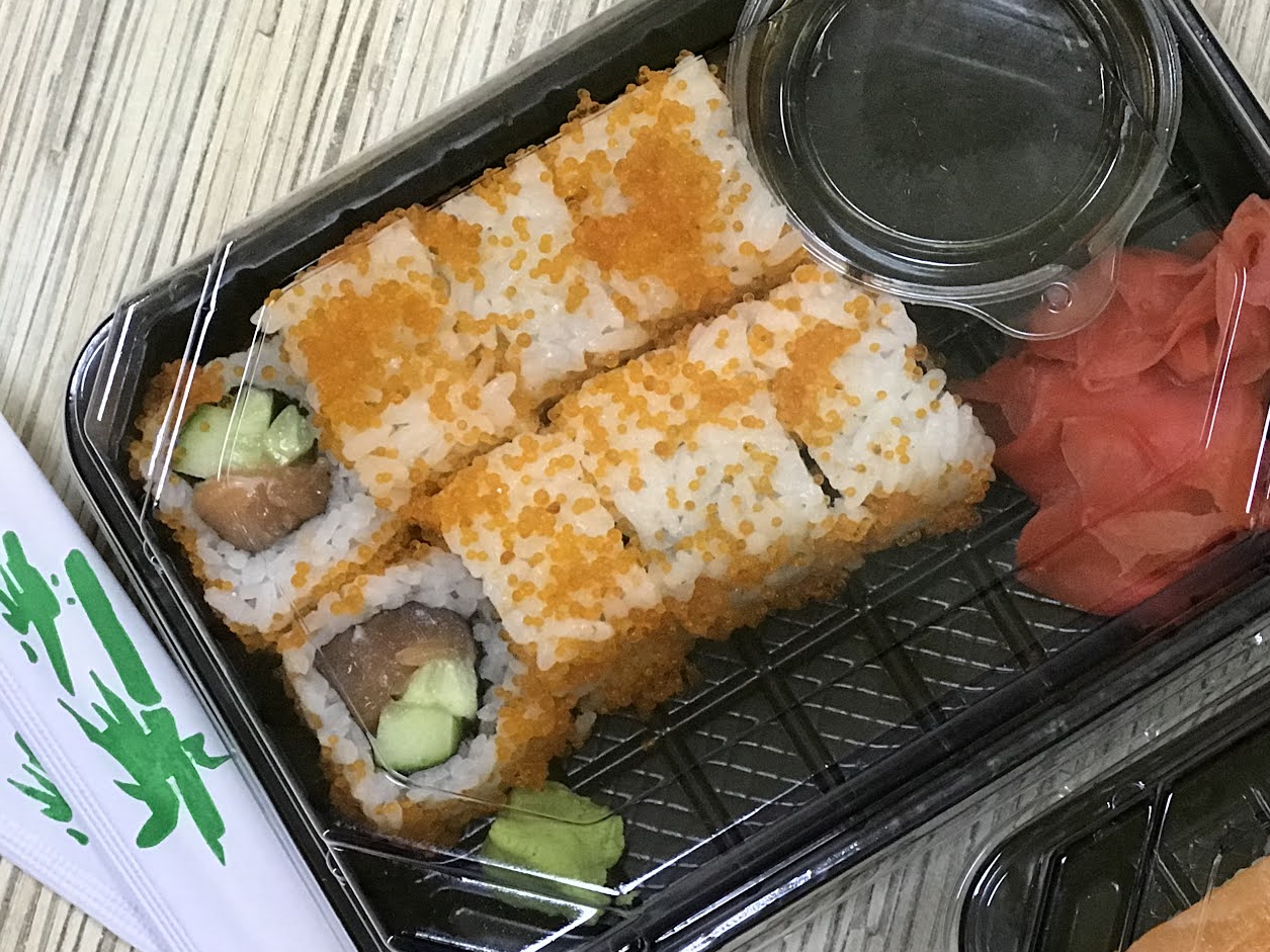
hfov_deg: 20.8
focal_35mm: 93
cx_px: 1035
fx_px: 3412
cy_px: 707
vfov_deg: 15.8
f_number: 2.8
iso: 200
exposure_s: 1/50
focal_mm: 6.6
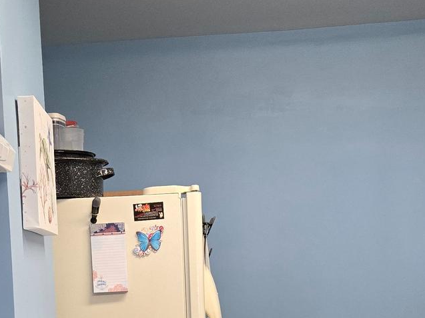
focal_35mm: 74
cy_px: 367
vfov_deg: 18.9
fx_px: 908
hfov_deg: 26.2
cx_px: 145
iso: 250
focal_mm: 5.4
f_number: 1.8
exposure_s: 1/120
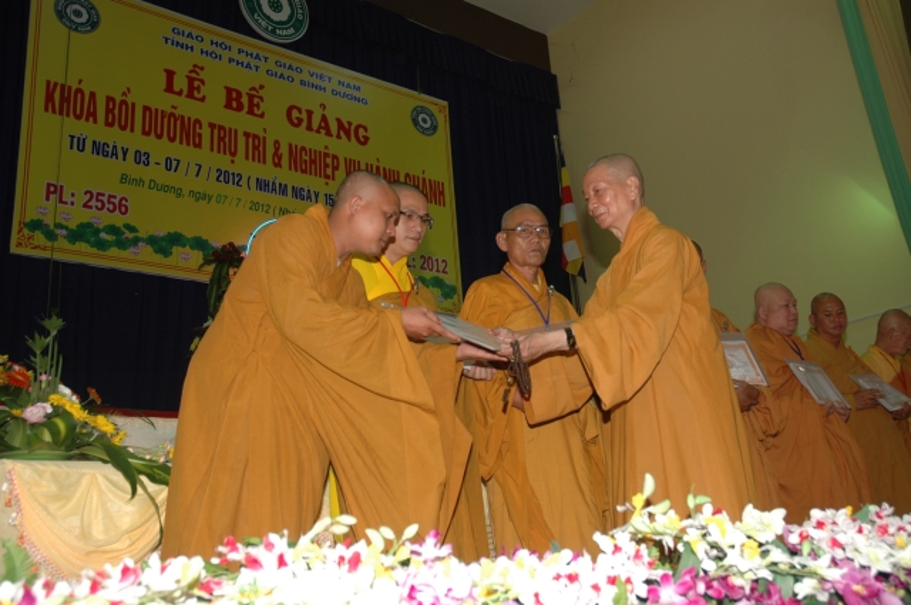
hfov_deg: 53.2
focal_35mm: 36
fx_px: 910
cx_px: 456
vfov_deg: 36.8
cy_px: 302
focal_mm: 24
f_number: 4
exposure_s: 1/60
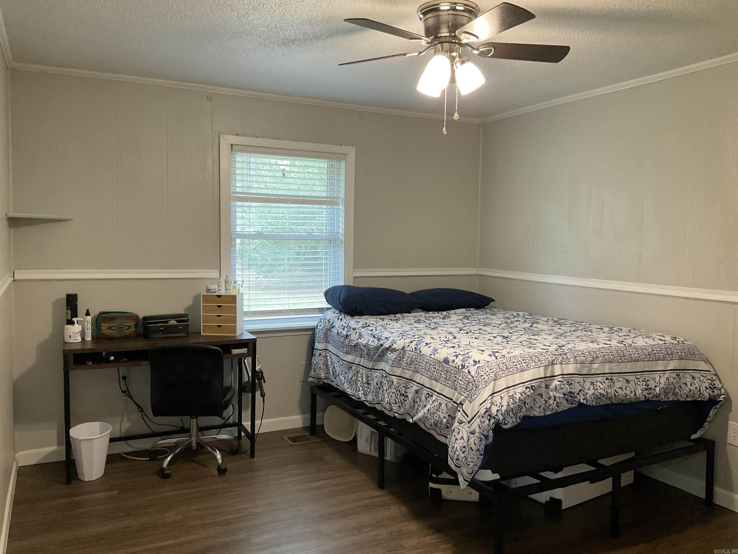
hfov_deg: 61.7
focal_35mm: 29
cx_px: 369
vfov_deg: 48.2
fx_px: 618
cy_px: 277
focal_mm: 3
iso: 160
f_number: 1.8
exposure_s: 1/60
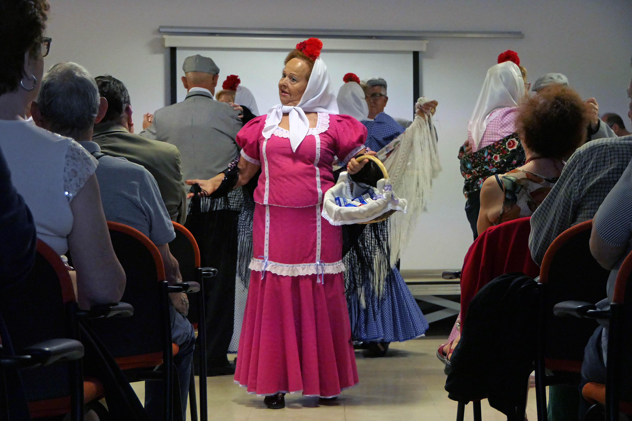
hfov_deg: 25.1
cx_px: 316
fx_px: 1422
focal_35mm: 81
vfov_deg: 16.9
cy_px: 210
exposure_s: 1/125
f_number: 4
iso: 1600
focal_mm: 29.8
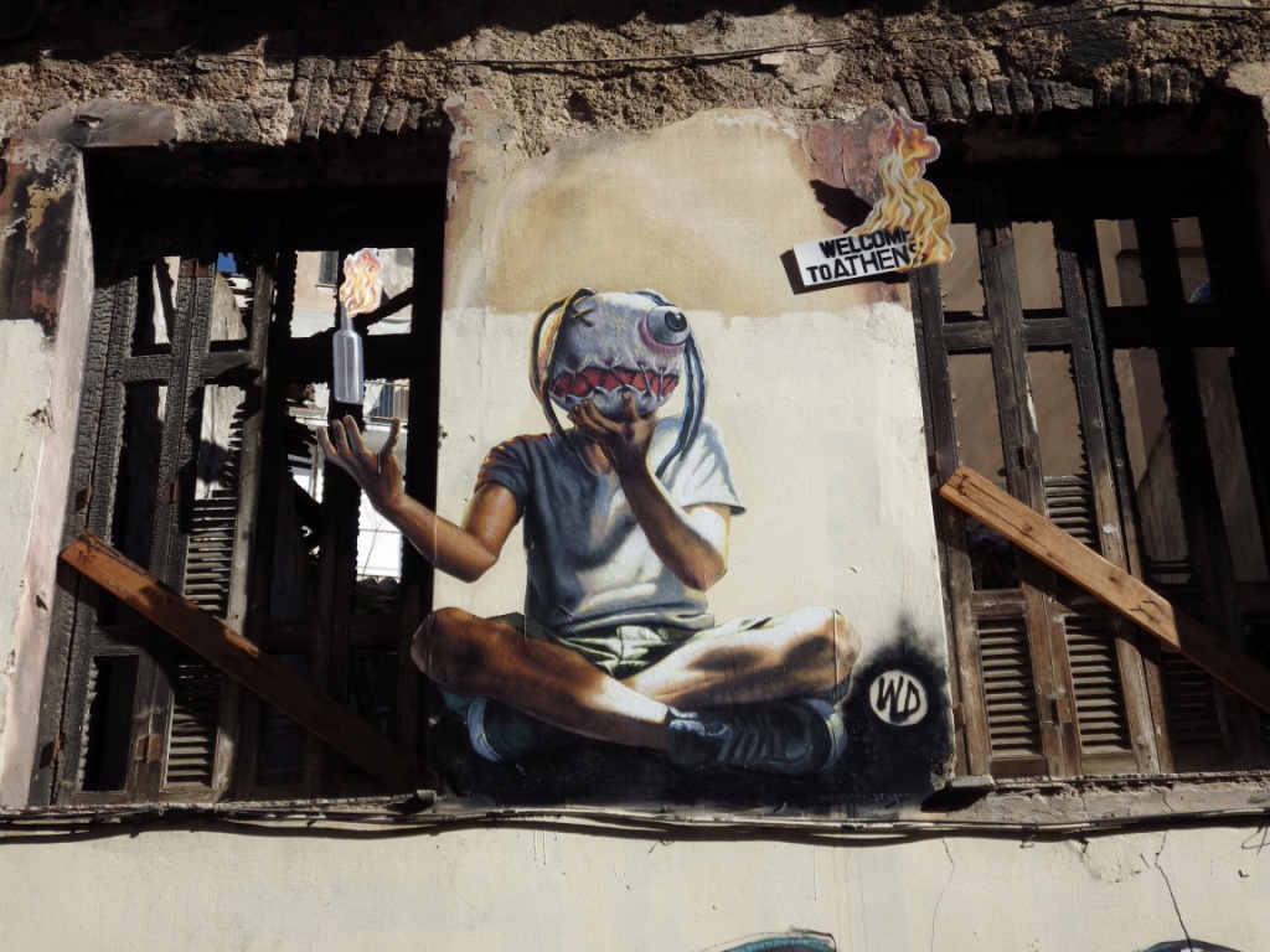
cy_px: 476
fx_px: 2165
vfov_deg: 24.8
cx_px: 635
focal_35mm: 59
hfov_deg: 32.7
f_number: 4
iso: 100
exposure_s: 1/800
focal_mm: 10.7
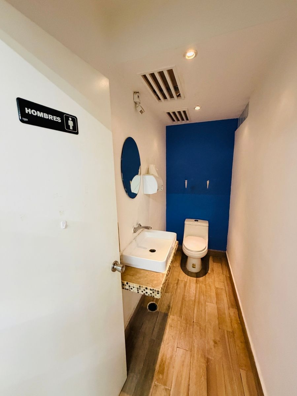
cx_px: 148
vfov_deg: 102.1
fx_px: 160
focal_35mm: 14
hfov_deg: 85.7
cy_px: 198
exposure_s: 1/60
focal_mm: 2.22
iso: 500
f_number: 2.2
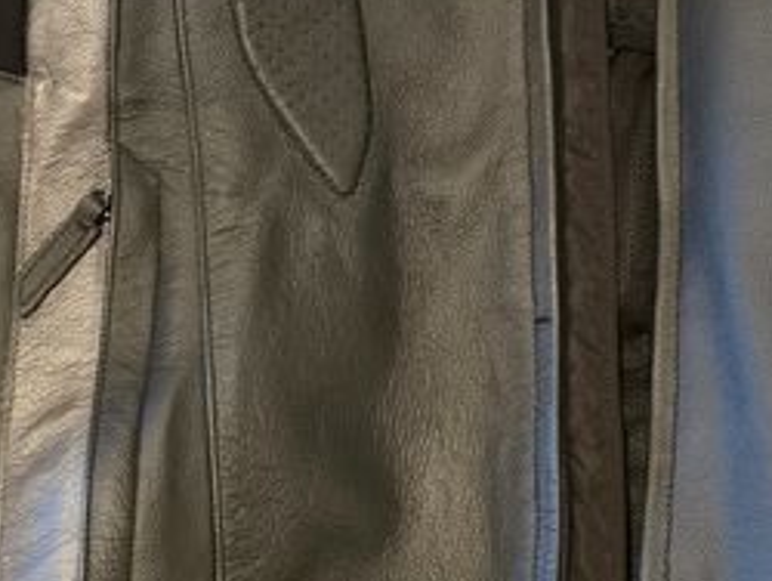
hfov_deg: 21.1
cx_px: 568
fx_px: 2054
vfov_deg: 16.0
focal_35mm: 92
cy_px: 179
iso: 1600
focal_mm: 6.3
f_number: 1.7
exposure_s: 1/33.4
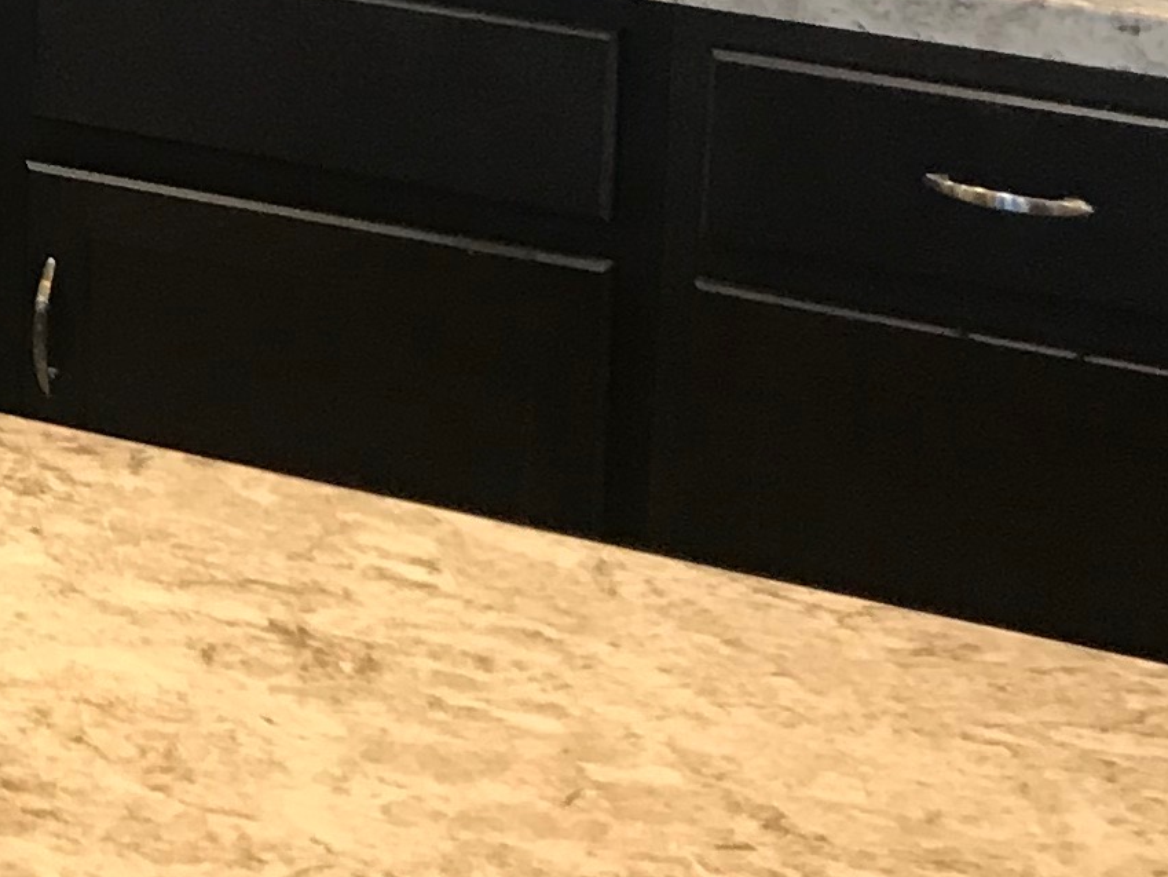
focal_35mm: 133
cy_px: -423
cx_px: -805
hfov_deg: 13.6
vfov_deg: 10.8
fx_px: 4488
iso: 40
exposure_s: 1/24
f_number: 1.8
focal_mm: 3.99
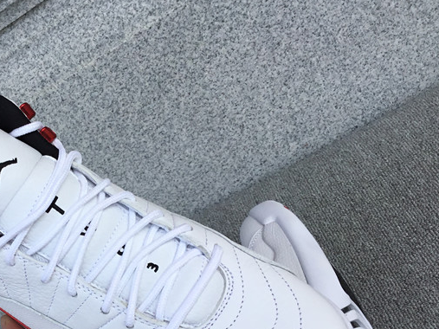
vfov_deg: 26.2
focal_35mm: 55
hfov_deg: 33.5
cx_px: 65
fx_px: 697
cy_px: 246
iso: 25
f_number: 2.4
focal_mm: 3.3
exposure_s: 1/754
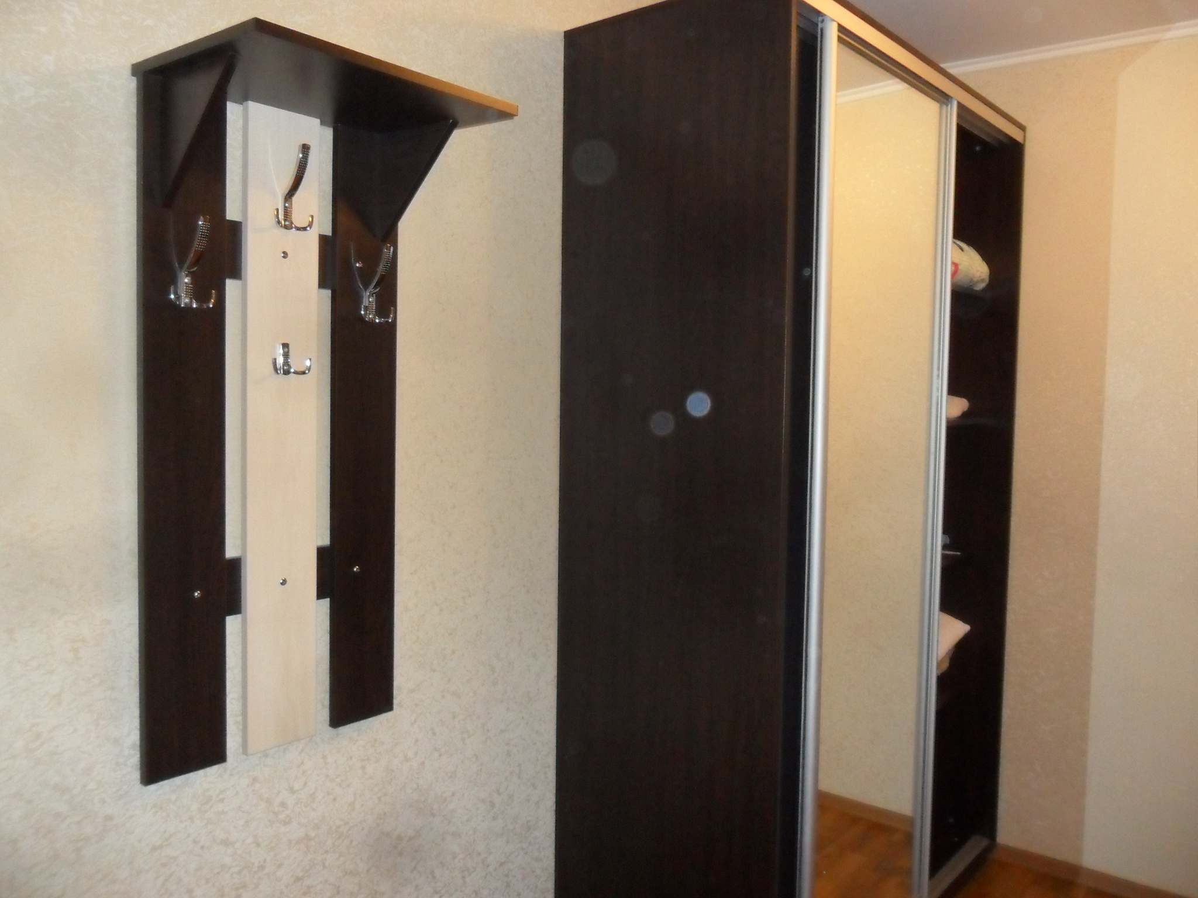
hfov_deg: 65.3
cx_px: 599
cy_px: 449
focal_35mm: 27
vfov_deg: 51.4
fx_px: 934
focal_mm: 4.9
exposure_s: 1/45
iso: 400
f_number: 3.5
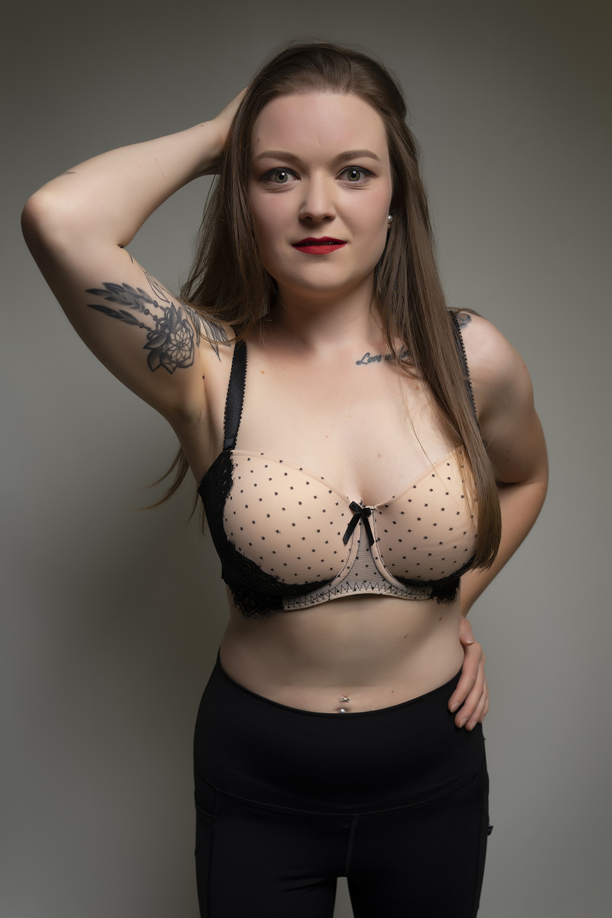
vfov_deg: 54.4
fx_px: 892
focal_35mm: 35
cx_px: 306
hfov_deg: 37.9
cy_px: 459
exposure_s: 1/200
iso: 50
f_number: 4.5
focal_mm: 35
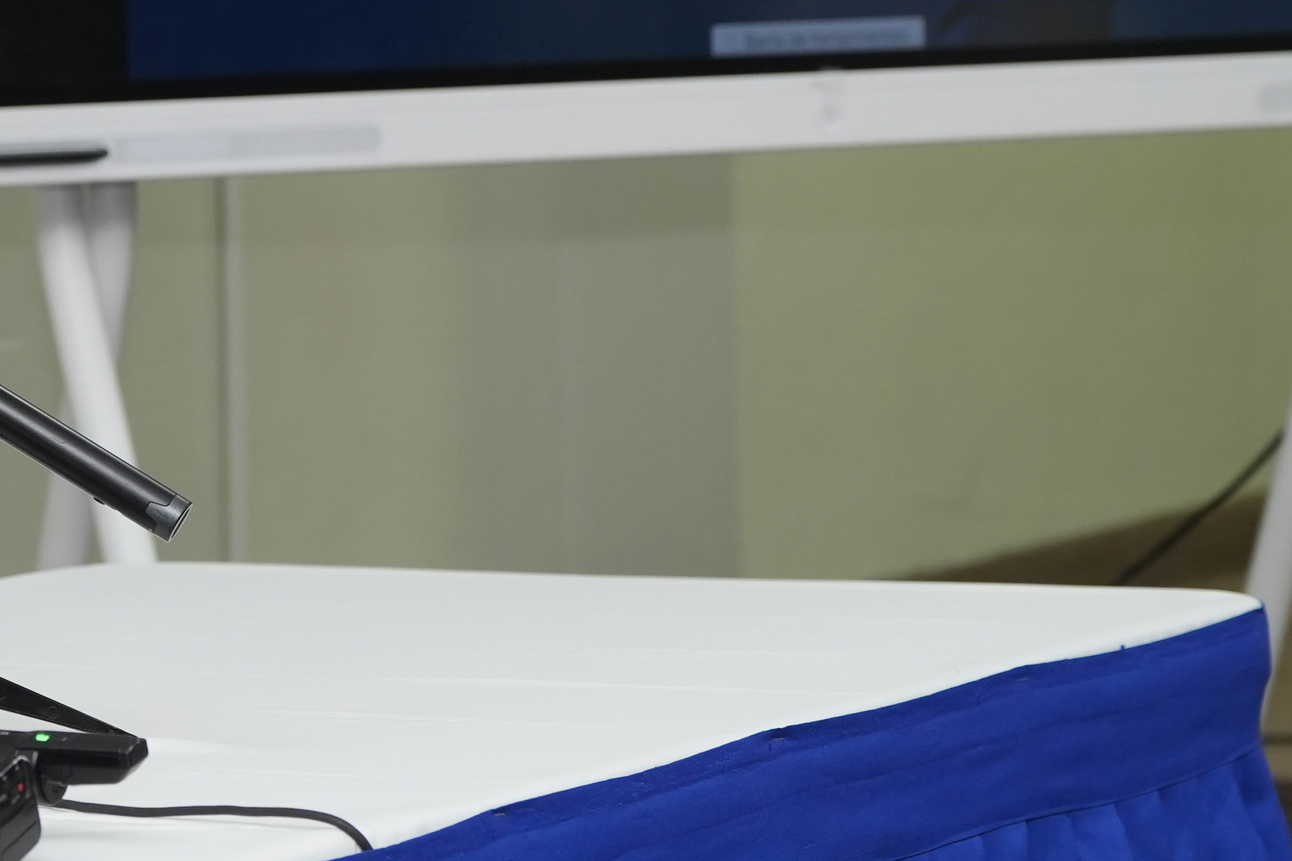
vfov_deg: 7.6
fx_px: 6496
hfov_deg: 11.1
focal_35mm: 181
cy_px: 202
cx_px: -350
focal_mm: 70
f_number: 4.5
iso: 800
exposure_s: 1/125
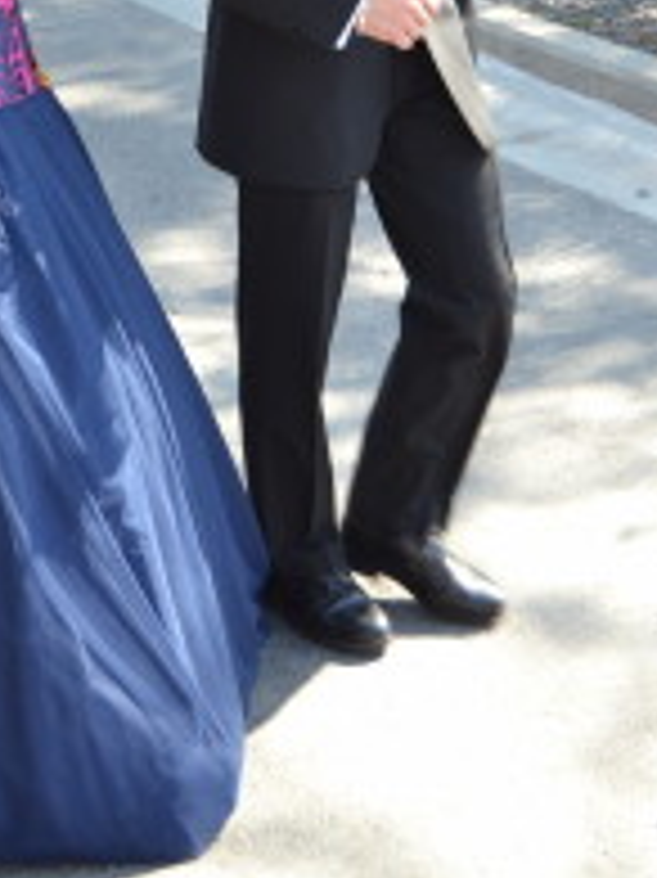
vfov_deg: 17.3
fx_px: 2791
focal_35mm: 110
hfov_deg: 13.3
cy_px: -81
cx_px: 40
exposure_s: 1/125
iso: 200
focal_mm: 31
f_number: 5.6
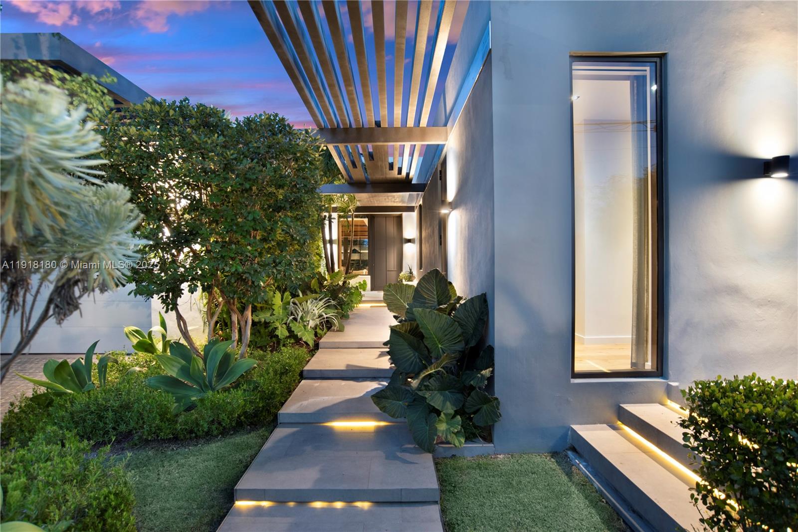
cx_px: 399
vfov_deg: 67.4
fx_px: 399
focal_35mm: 18
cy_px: 266
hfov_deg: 90.0
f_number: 9
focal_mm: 18
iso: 1000
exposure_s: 1/10
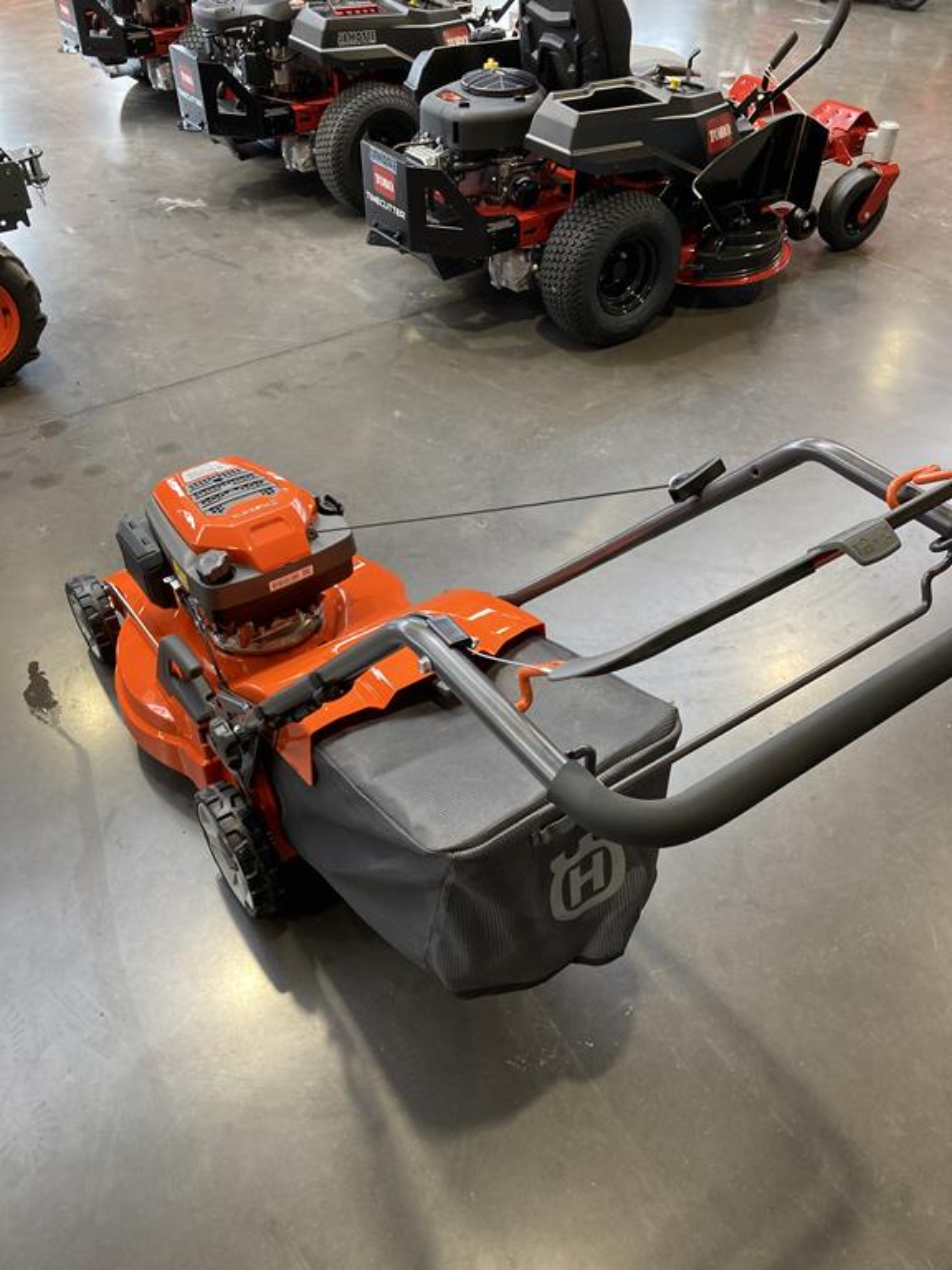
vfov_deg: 63.4
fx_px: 1027
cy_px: 635
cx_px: 476
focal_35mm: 28
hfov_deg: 49.7
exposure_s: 1/50
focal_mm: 3.99
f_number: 1.8
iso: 100
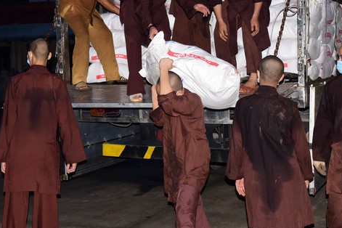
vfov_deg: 19.7
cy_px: 76
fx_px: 655
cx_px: 158
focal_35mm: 69
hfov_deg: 29.2
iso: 1250
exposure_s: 1/160
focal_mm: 50
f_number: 5.6
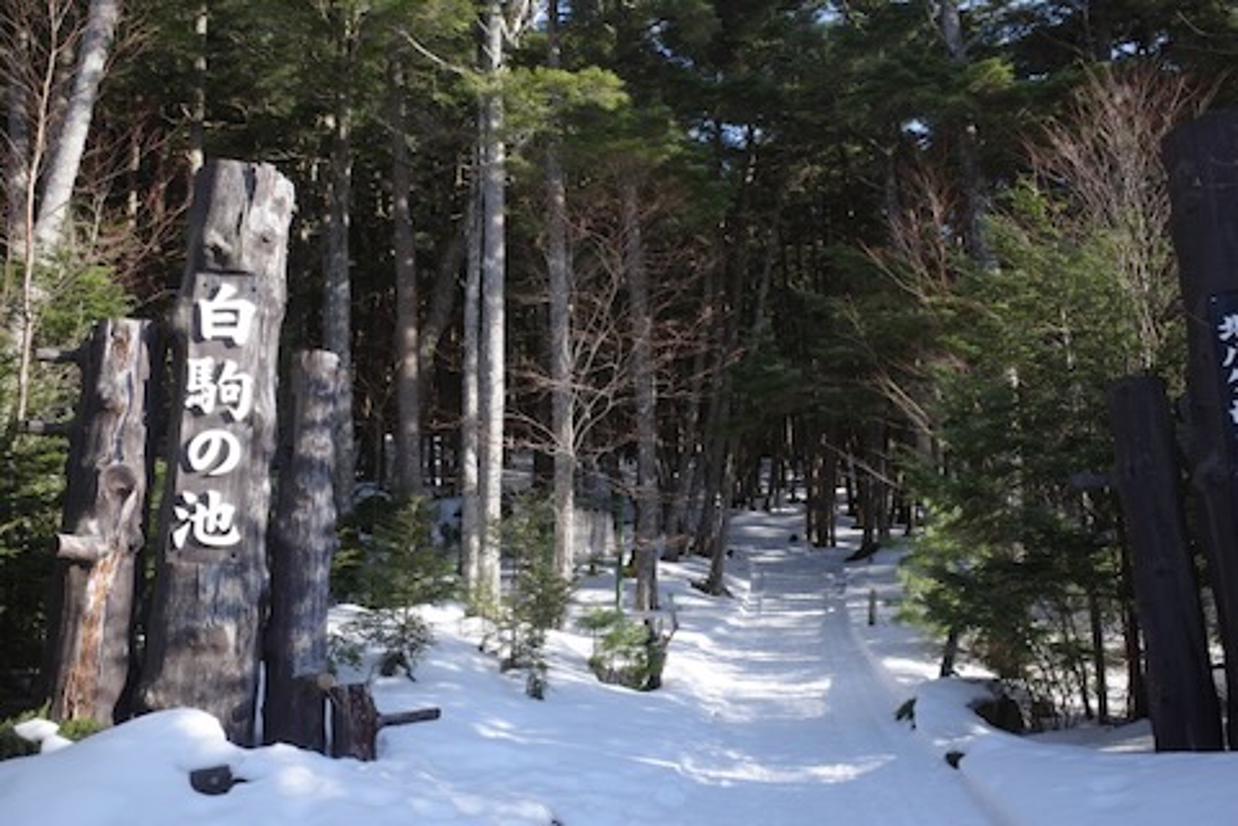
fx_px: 963
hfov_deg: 65.5
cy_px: 413
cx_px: 619
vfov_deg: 46.4
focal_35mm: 28
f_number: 4
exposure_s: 1/250
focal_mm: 18.3
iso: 200
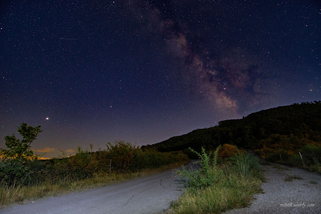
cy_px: 107
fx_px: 160
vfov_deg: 67.4
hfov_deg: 90.0
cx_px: 160
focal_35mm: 18
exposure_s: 13
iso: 2000
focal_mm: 12
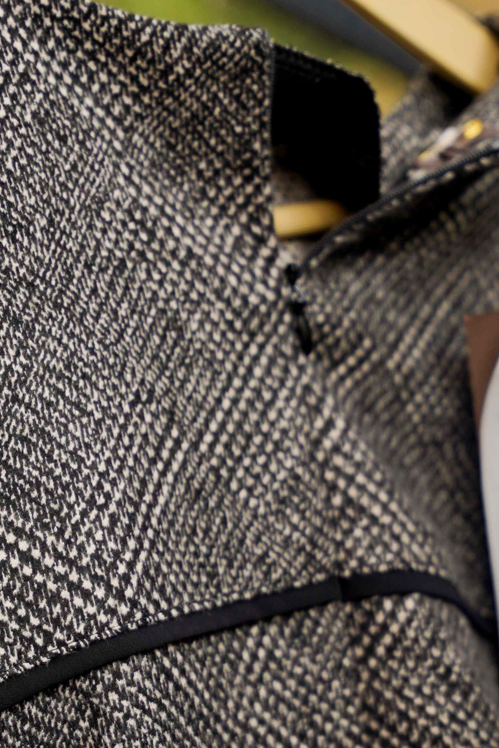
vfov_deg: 10.8
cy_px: 517
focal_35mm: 190
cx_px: 114
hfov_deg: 7.2
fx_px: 3950
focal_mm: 70
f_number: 2.8
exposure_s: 1/250
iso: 100
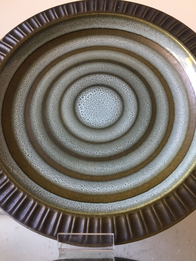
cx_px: 98
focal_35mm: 29
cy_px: 130
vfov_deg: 61.7
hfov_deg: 48.2
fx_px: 219
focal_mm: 4.15
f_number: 2.2
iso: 125
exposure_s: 1/33
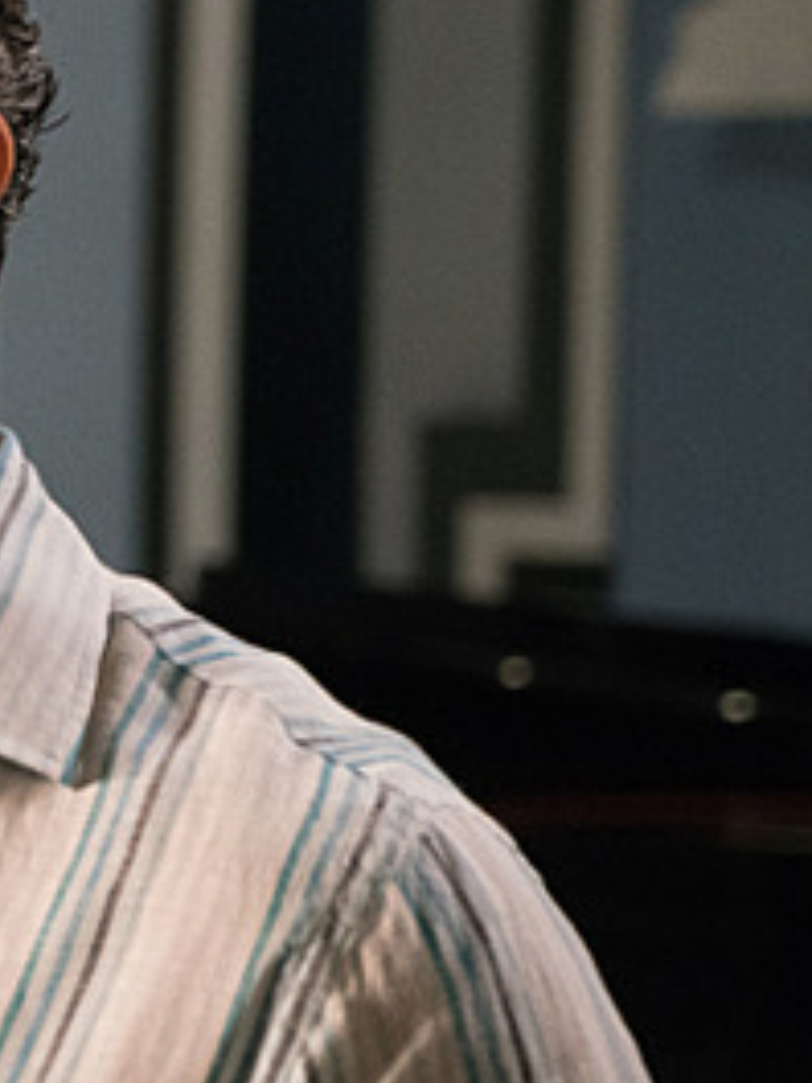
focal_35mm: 199
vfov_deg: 9.9
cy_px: 648
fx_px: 6224
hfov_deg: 7.2
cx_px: -722
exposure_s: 1/80
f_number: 4
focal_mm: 70
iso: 6400
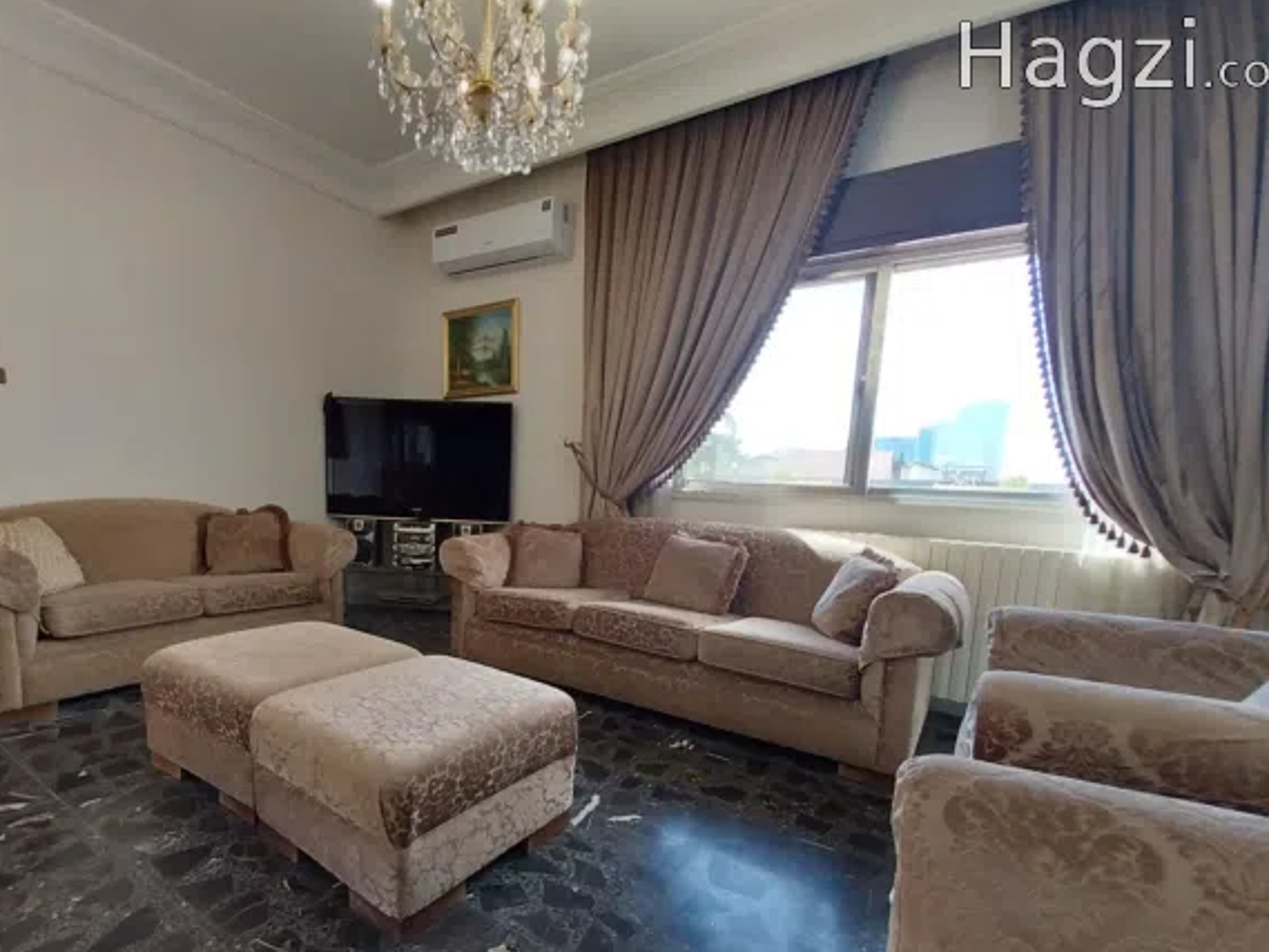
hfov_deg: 94.2
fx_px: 587
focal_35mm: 16
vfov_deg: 77.5
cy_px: 556
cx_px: 578
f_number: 2.2
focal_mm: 1.3
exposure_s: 1/100
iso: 100
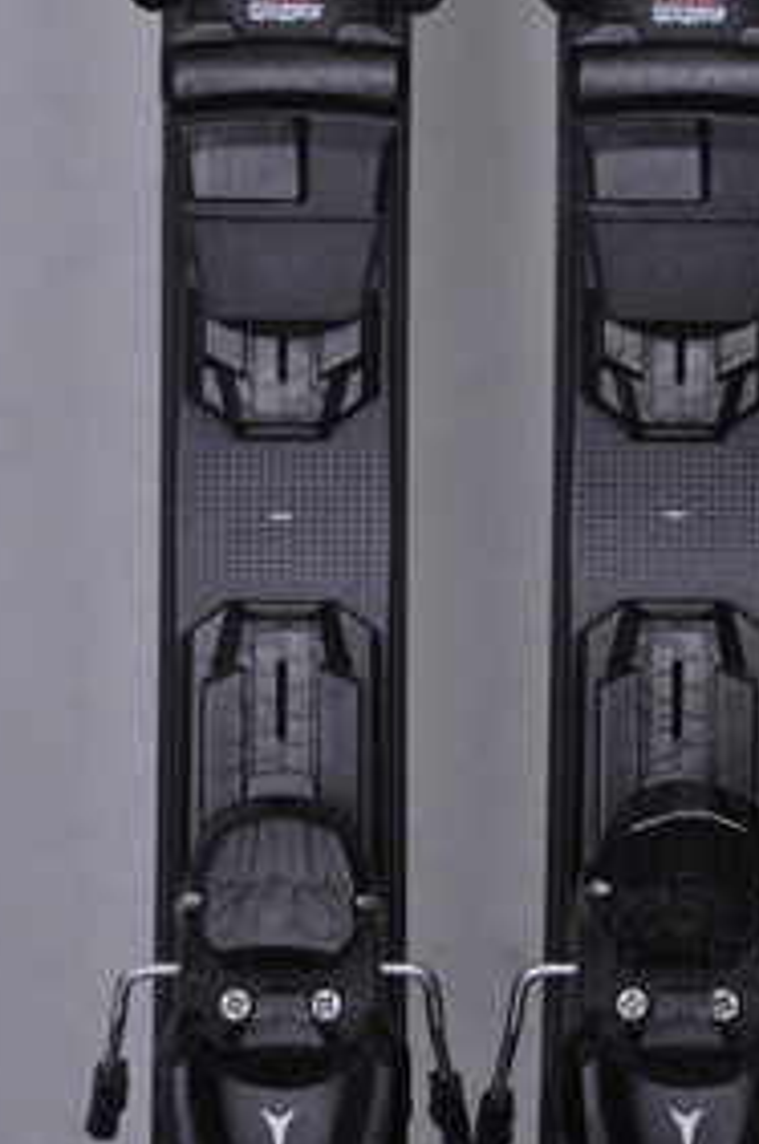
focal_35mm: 180
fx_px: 5707
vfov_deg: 11.5
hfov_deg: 7.6
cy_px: 552
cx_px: 477
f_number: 9.5
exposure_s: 1/125
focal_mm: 75
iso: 3200
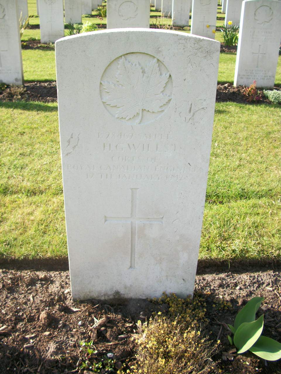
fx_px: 379
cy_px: 187
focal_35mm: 35
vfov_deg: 52.6
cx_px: 140
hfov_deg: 40.7
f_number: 3.1
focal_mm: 6.3
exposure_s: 1/250
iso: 80
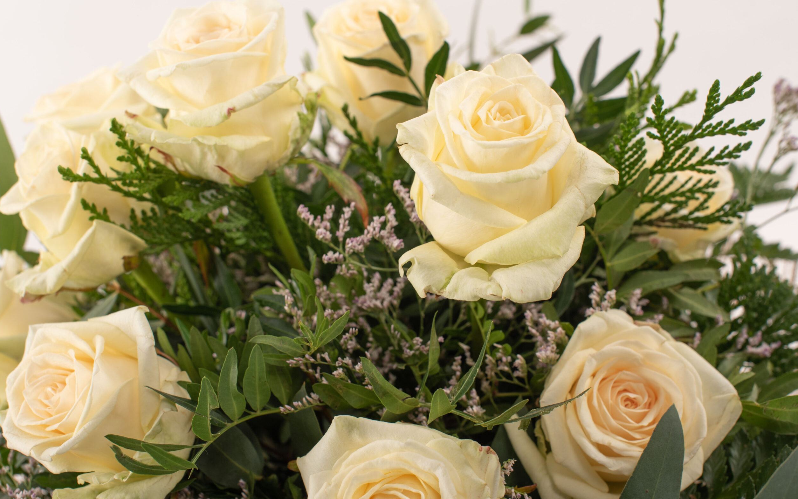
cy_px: 251
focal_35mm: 52
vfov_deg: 24.9
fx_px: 1131
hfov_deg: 38.9
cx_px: 399
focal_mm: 50
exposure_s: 1/160
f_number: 8
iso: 250
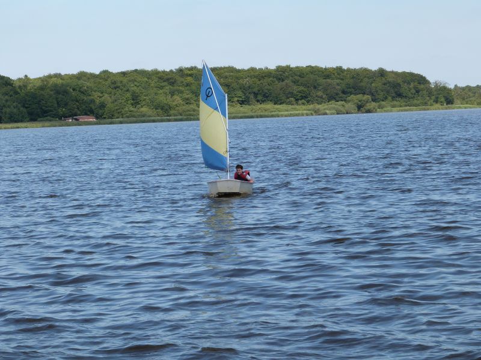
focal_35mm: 109
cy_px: 180
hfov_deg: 18.0
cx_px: 240
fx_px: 1515
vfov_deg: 13.6
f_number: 5.6
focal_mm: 19.7
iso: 100
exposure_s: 1/320
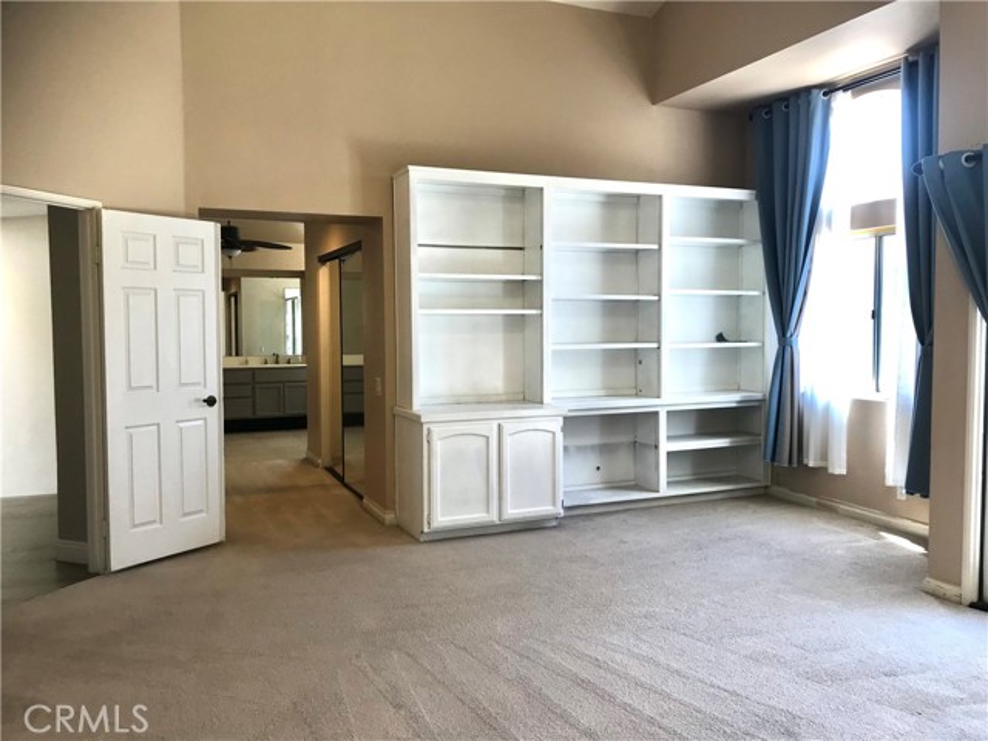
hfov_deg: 63.4
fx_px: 799
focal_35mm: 28
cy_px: 370
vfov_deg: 49.7
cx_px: 494
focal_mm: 3.99
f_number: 1.8
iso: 25
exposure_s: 1/60
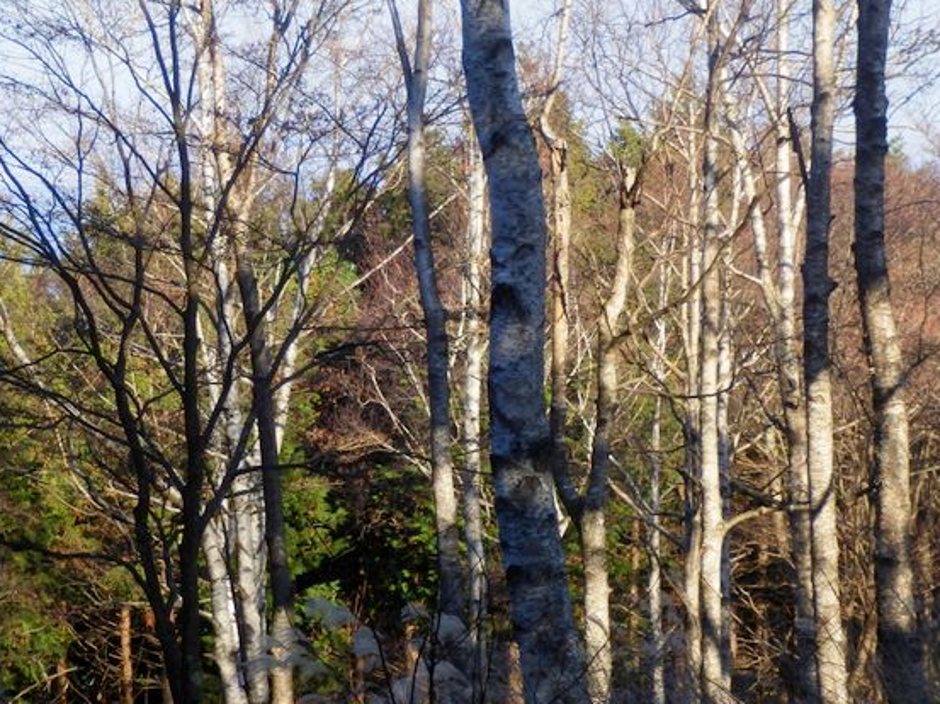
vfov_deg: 10.6
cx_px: 347
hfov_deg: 14.2
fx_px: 3772
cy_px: 498
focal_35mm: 139
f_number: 5.3
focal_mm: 17.1
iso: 80
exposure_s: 1/250
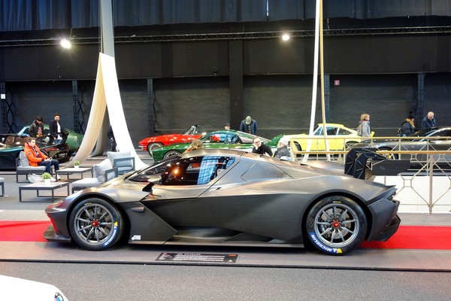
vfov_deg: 34.2
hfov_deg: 49.6
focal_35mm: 39
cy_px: 150
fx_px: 489
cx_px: 226
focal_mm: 14.57
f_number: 2.8
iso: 320
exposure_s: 1/40
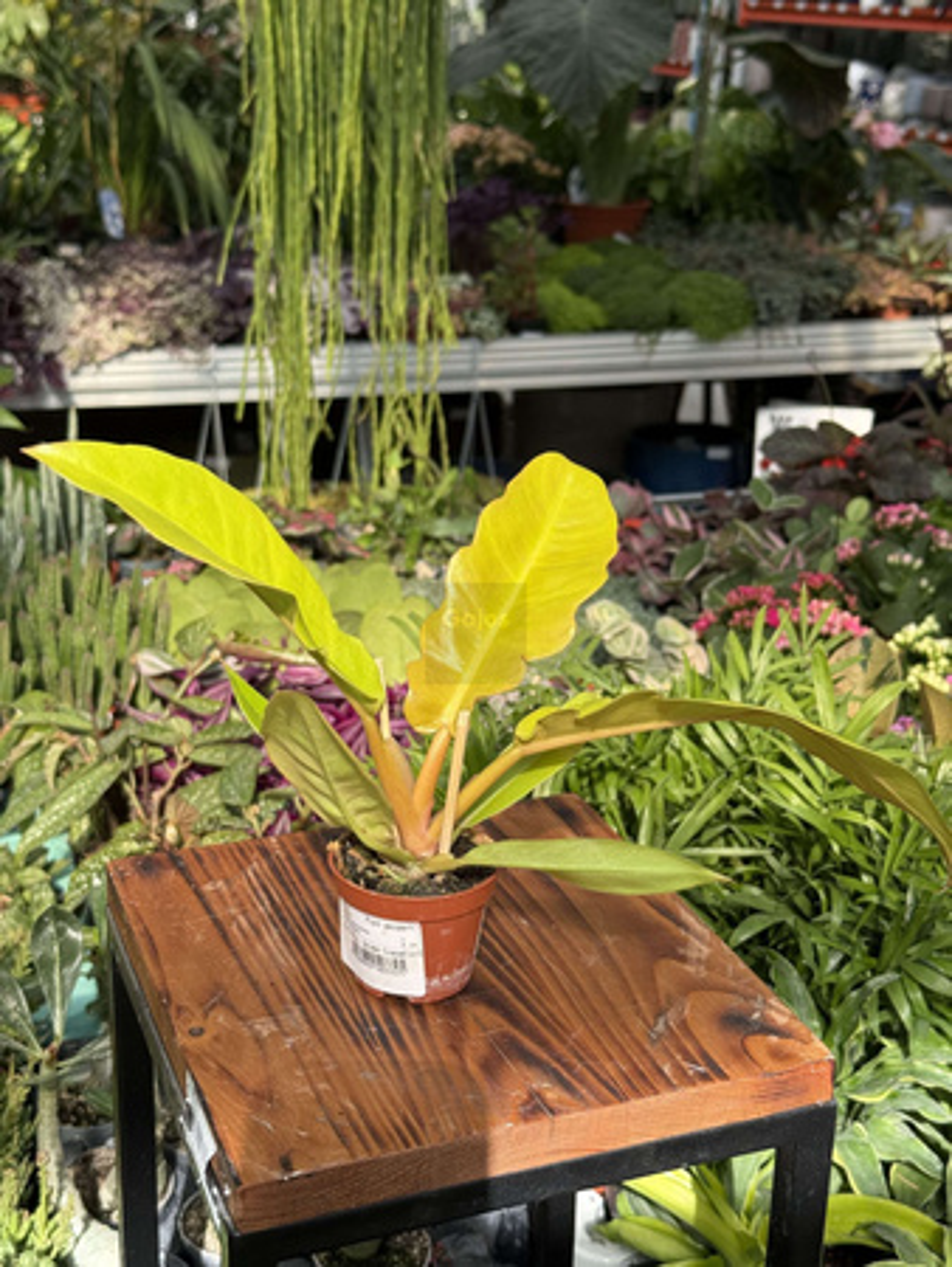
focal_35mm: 48
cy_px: 634
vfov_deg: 39.6
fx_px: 1758
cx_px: 476
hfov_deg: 30.3
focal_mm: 6.76
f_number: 1.78
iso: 64
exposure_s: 1/2208
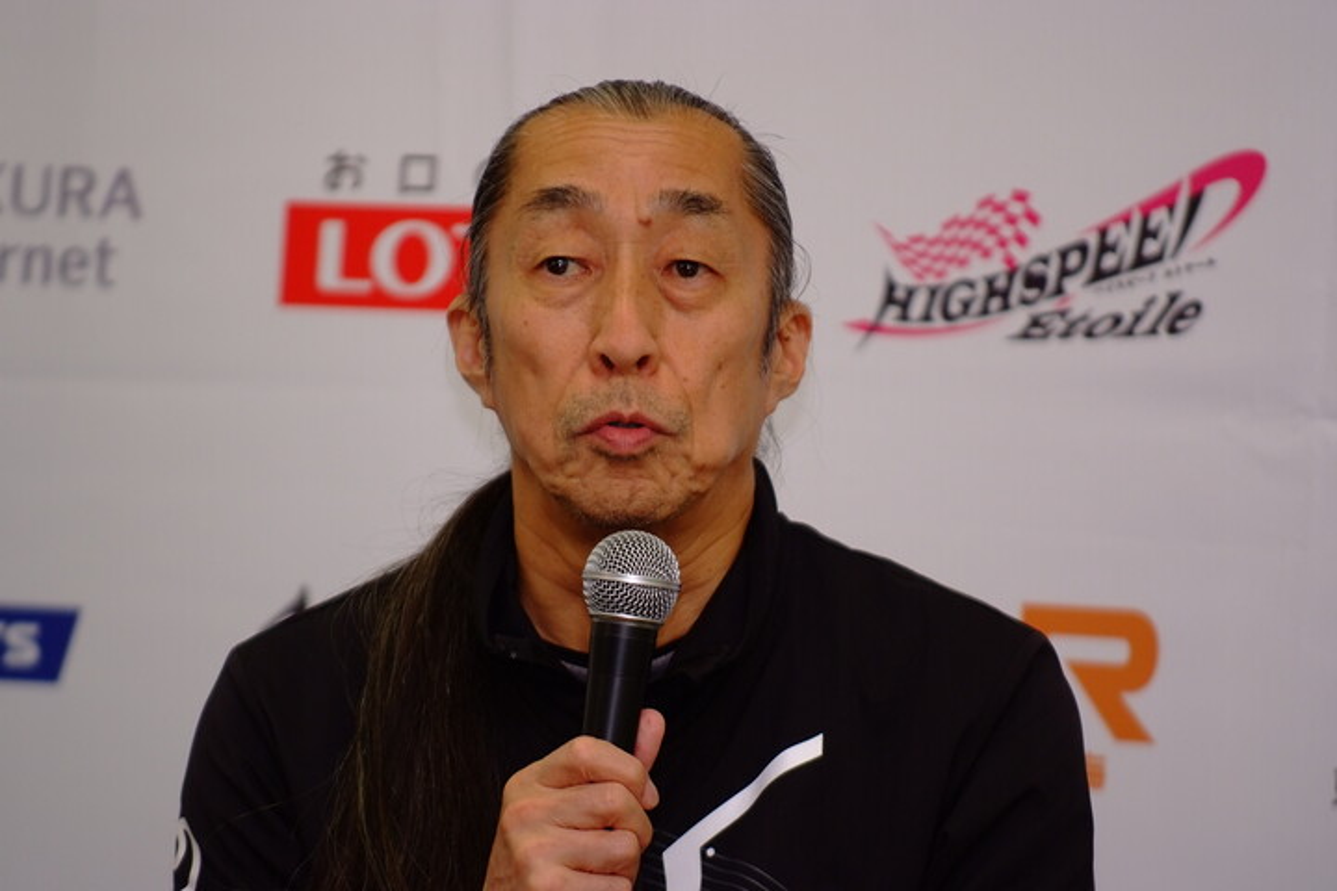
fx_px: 11141
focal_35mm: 300
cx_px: 668
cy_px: 446
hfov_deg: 6.9
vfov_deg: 4.6
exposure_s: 1/250
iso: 400
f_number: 2.8
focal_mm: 200
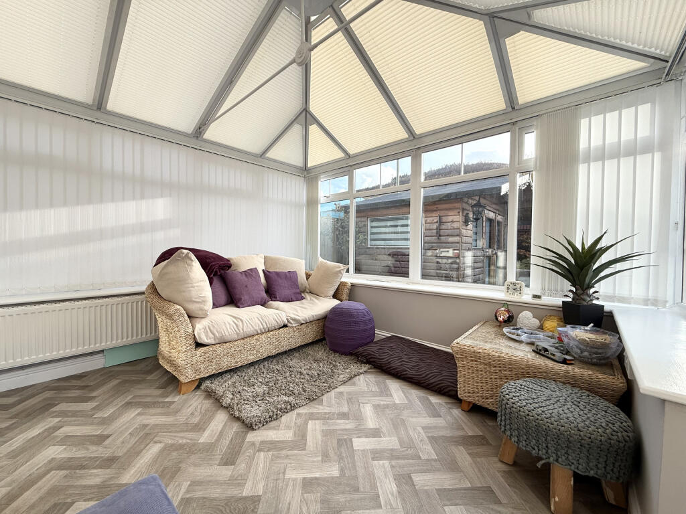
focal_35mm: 14
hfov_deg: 102.1
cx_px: 343
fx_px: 277
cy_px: 257
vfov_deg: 85.7
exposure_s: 1/285
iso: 64
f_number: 2.2
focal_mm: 2.22
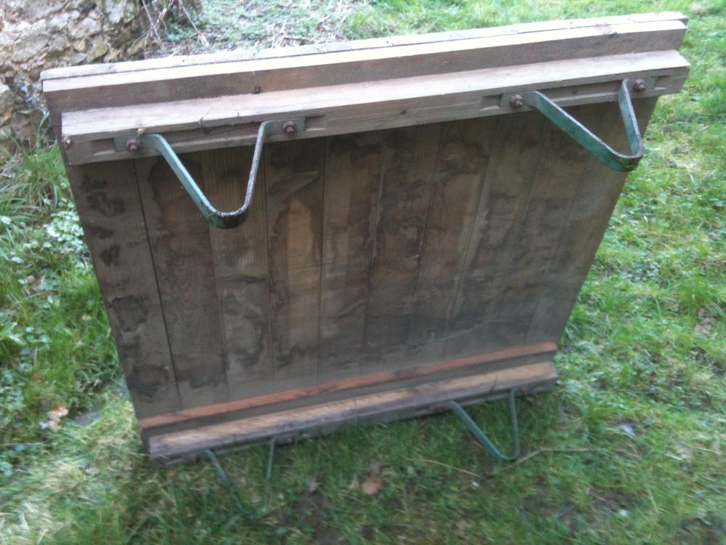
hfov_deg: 52.6
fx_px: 734
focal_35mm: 35
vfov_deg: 40.7
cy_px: 272
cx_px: 363
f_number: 2.8
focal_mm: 3.85
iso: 100
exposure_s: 1/15
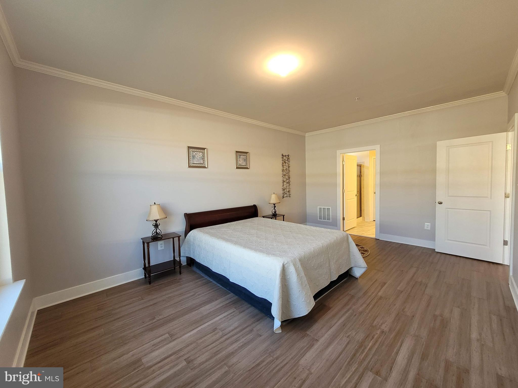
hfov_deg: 106.2
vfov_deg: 89.9
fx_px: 195
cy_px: 194
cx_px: 259
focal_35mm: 13
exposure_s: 1/60
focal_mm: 1.74
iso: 125
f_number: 2.2
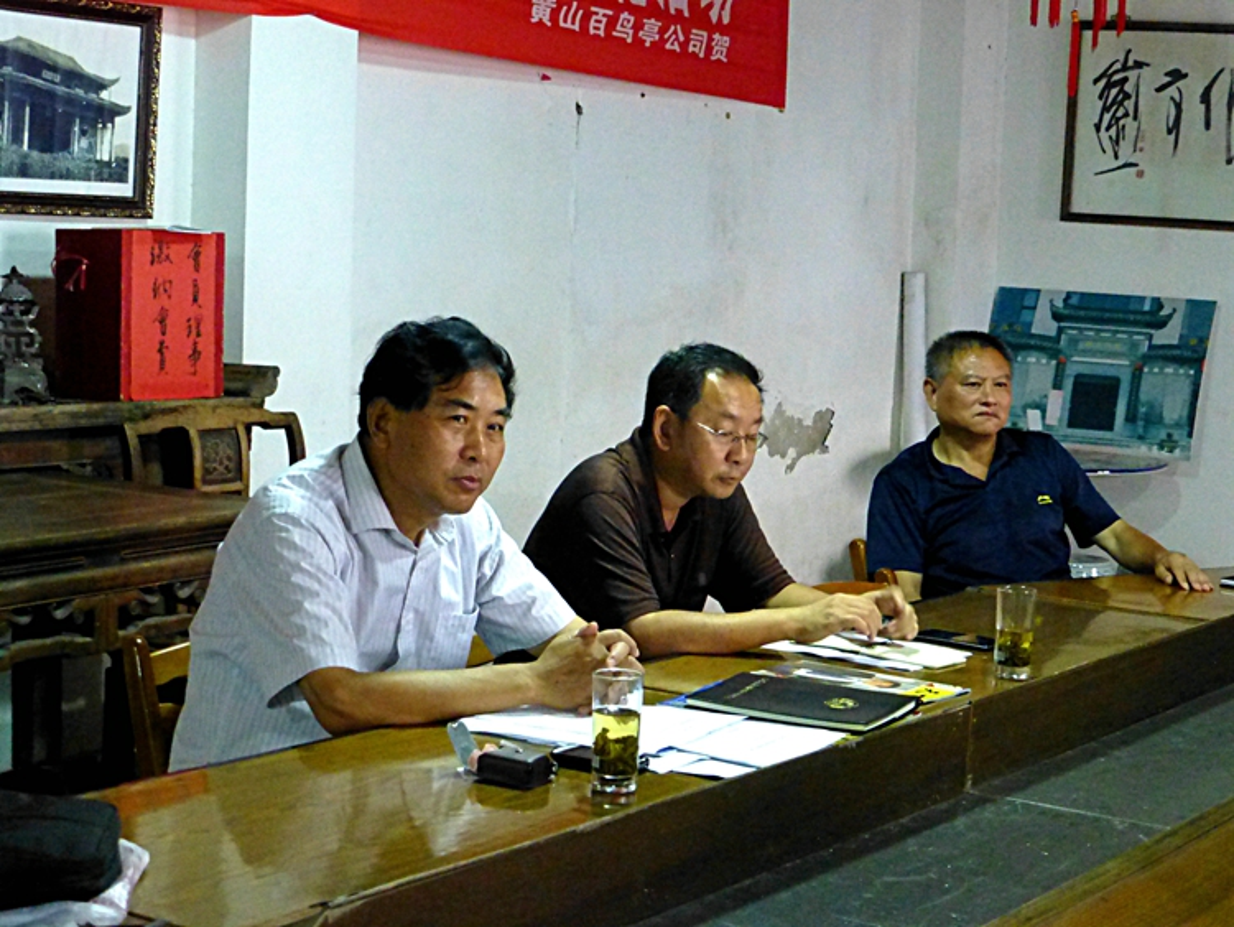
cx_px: 617
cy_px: 464
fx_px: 2354
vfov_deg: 22.3
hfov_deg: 29.4
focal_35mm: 66
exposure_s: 1/15
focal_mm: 11.7
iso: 1600
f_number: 4.9
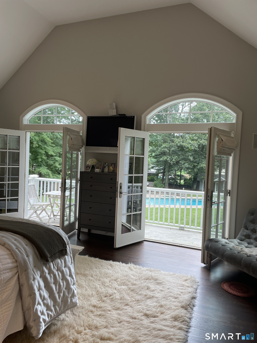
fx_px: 257
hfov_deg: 53.1
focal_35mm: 26
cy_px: 172
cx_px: 128
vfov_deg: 67.3
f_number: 1.6
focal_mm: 4.2
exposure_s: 1/120
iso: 40
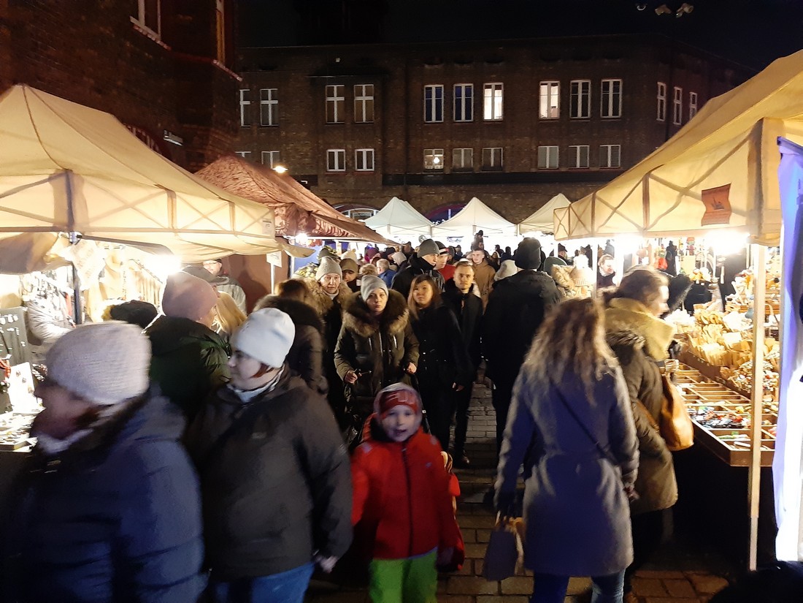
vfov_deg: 51.4
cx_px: 402
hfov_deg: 65.3
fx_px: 626
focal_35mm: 27
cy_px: 302
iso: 640
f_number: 1.7
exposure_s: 1/20
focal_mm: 3.93
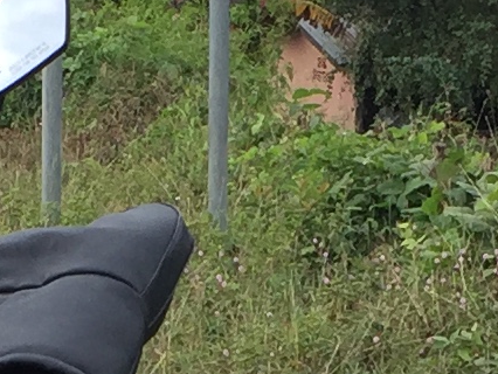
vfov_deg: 6.6
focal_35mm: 222
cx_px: 295
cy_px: 476
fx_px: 3196
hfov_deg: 8.9
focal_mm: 4.15
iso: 32
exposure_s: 1/860
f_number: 2.2
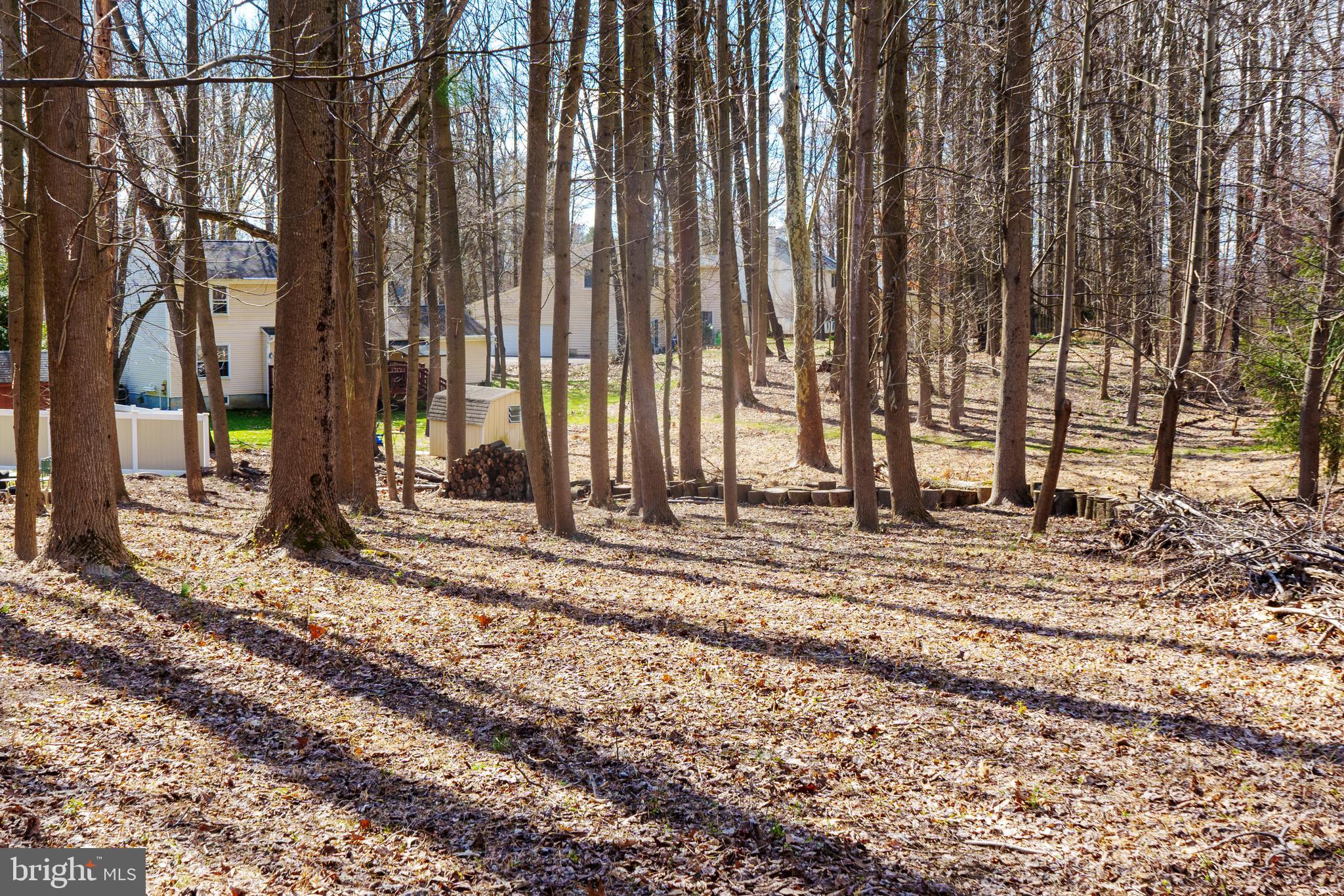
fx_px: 1568
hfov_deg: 46.4
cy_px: 448
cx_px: 672
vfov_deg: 31.9
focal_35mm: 42
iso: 100
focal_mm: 28
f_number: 9
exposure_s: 1/400
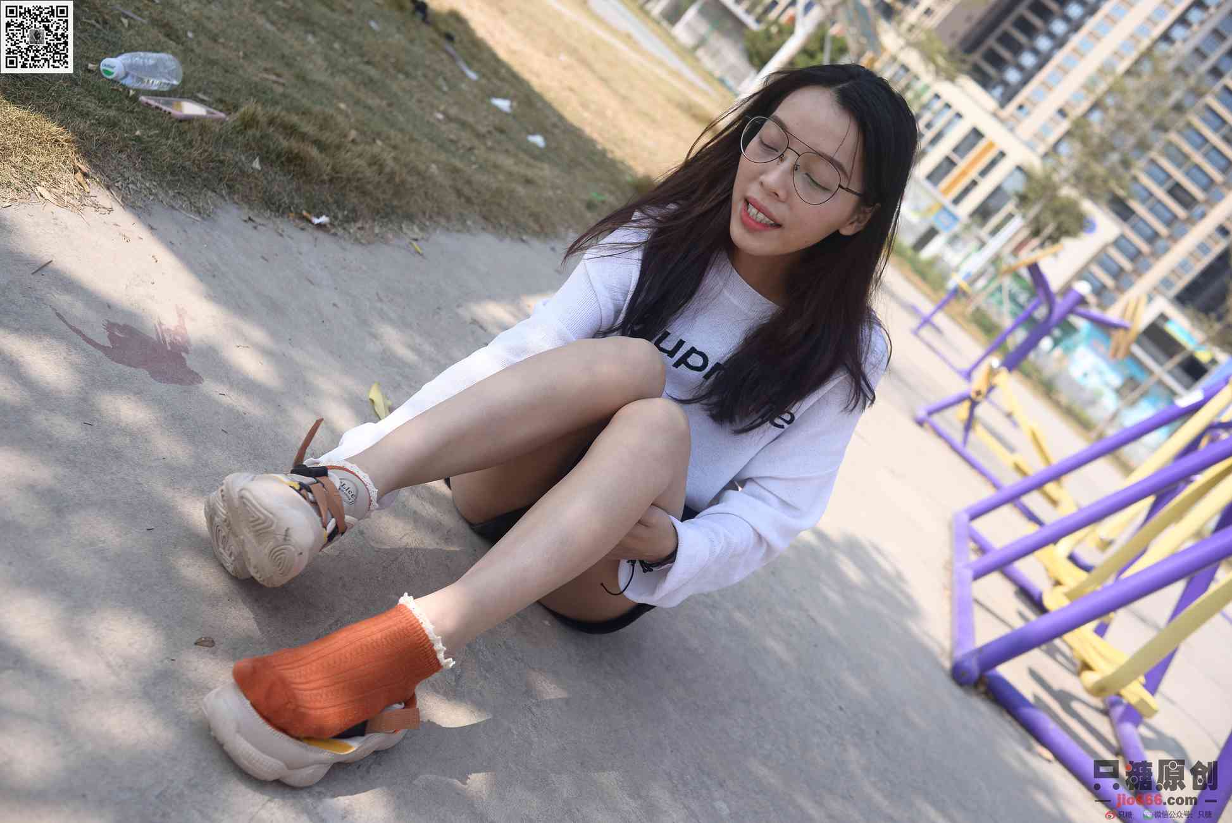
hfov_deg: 54.4
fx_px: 1198
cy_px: 412
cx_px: 616
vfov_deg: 37.9
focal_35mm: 35
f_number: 5.6
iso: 160
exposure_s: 1/800
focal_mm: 35
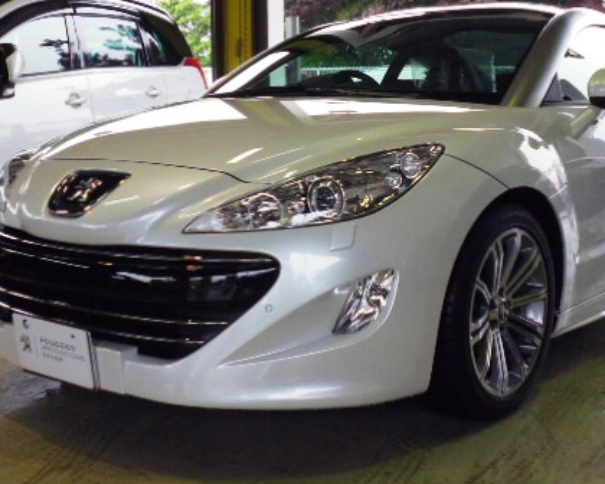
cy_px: 147
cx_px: 376
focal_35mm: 61
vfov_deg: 24.8
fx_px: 1092
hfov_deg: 30.8
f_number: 3.6
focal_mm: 7.2
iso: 320
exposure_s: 1/80
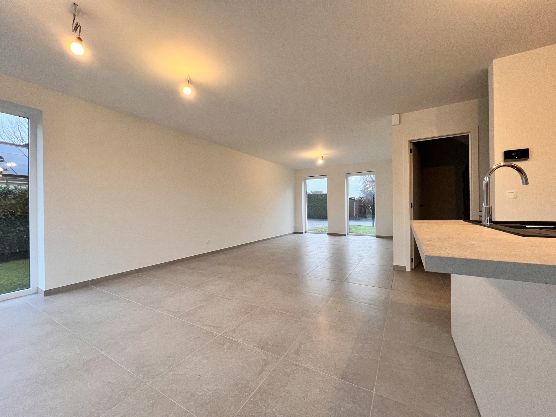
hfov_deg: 106.2
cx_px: 278
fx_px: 209
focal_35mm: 13
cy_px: 208
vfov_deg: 89.9
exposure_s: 1/100
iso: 200
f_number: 1.8
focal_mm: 1.57
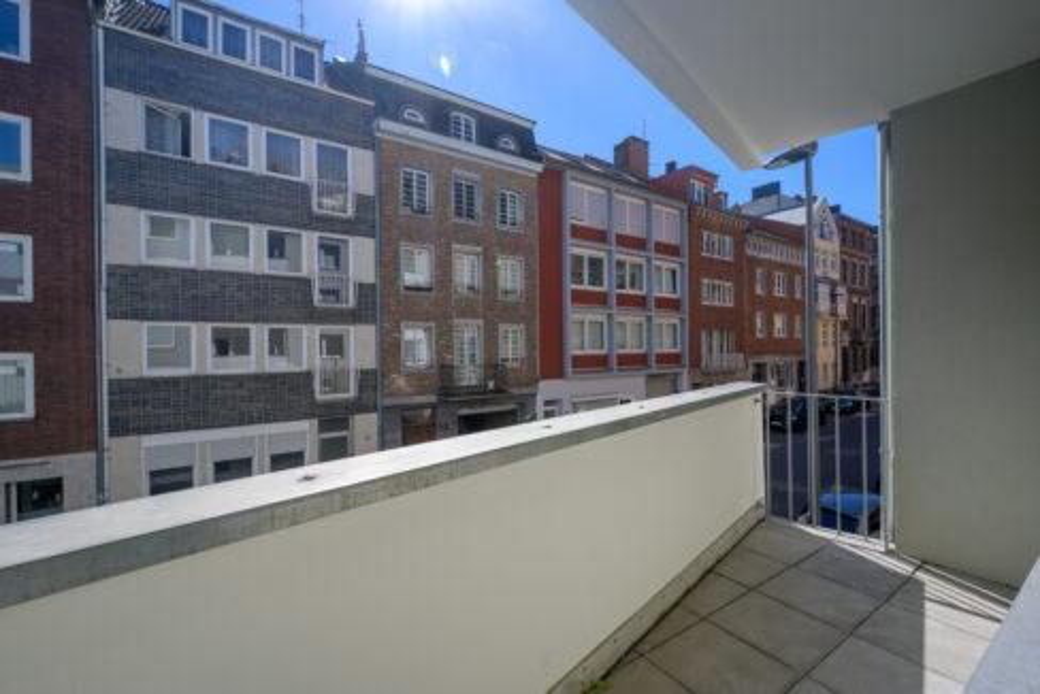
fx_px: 448
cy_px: 347
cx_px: 520
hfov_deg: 98.5
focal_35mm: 16
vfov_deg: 75.6
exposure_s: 1/500
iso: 200
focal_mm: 15.5
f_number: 9
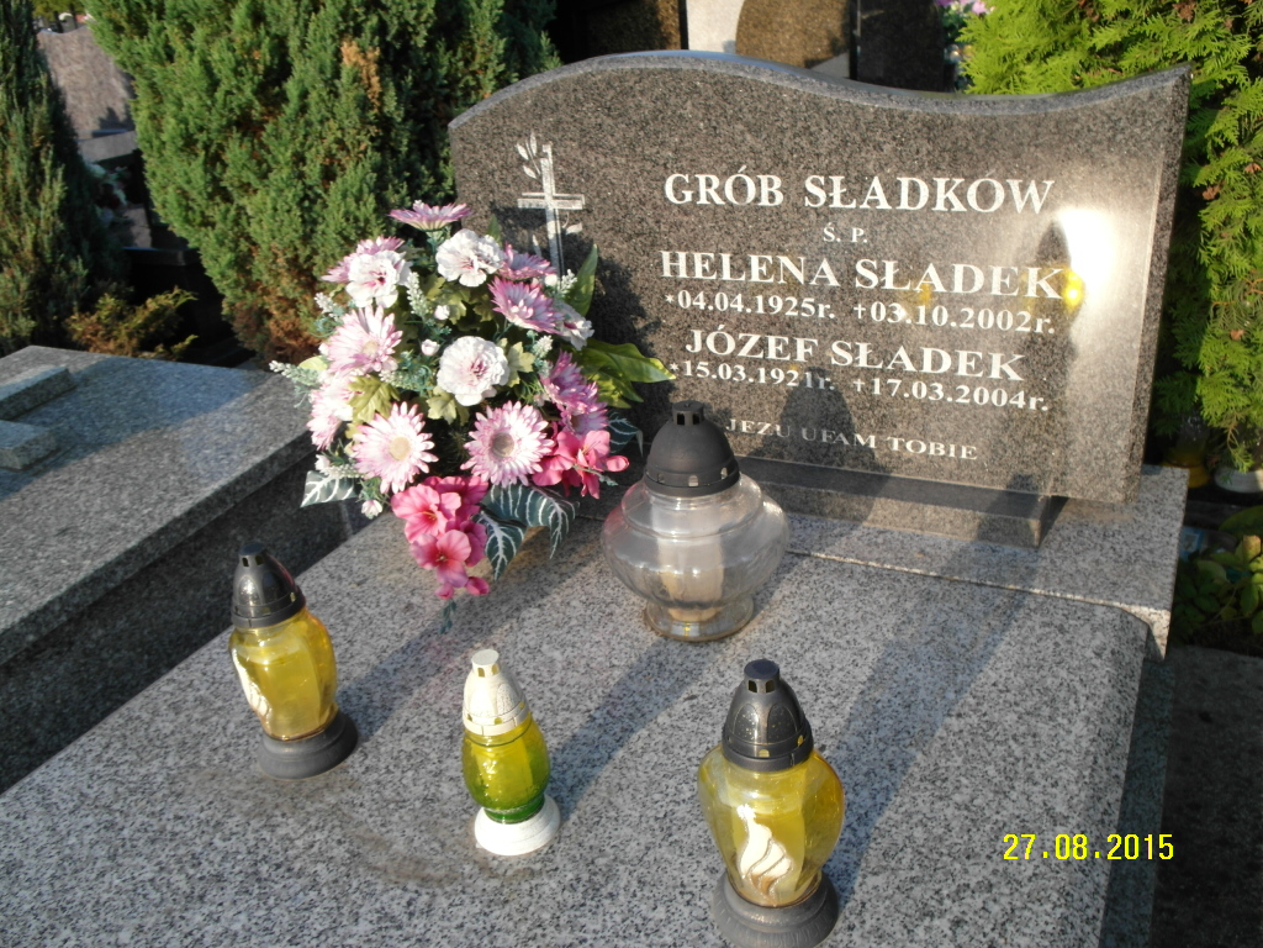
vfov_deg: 46.8
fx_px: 1095
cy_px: 474
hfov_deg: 60.0
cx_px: 632
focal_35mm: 30
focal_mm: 6.5
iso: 80
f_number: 4.1
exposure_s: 1/250
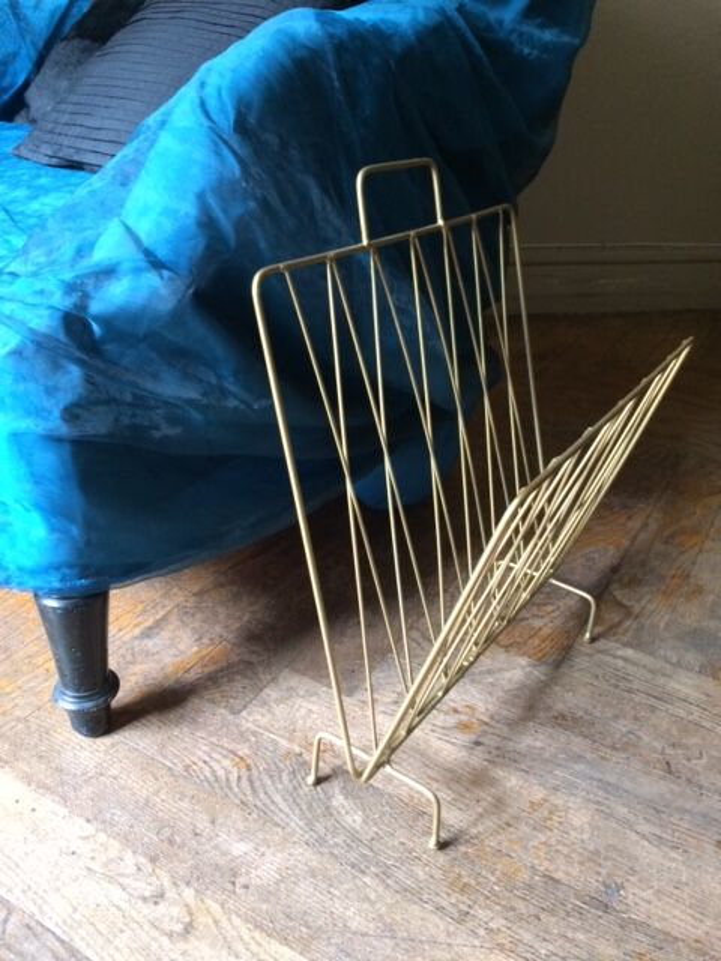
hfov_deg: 48.2
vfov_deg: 61.7
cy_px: 480
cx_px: 360
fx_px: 805
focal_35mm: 29
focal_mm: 4.15
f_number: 2.2
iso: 320
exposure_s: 1/20
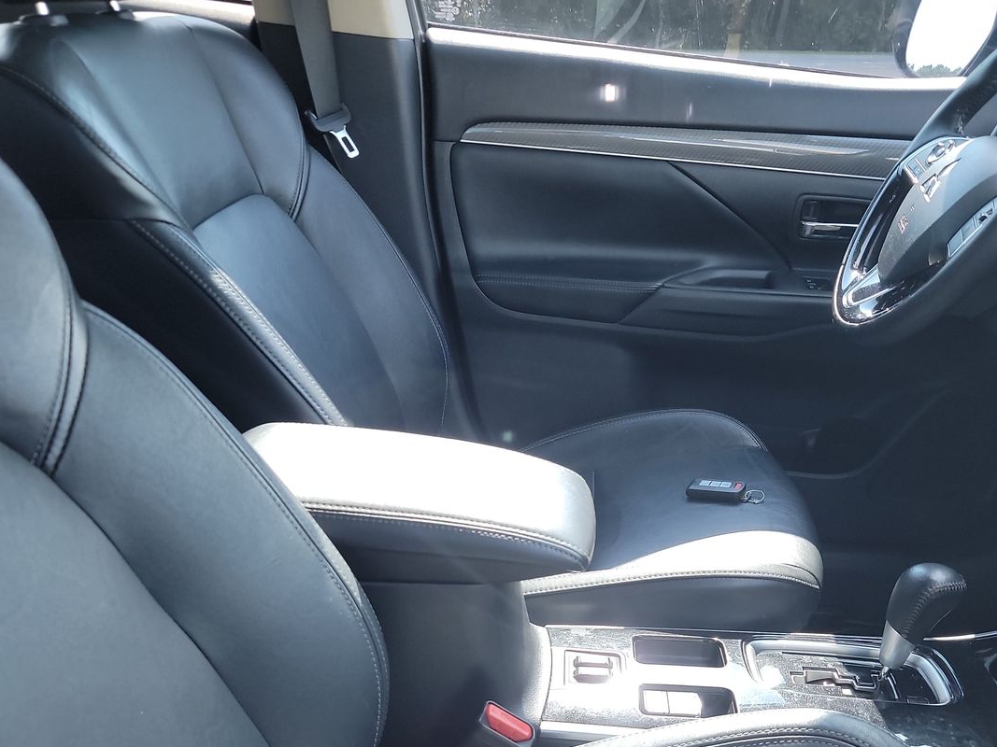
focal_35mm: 36
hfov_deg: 51.2
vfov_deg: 38.6
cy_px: 558
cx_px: 557
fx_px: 1037
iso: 478
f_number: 1.8
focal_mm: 6.7
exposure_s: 1/59
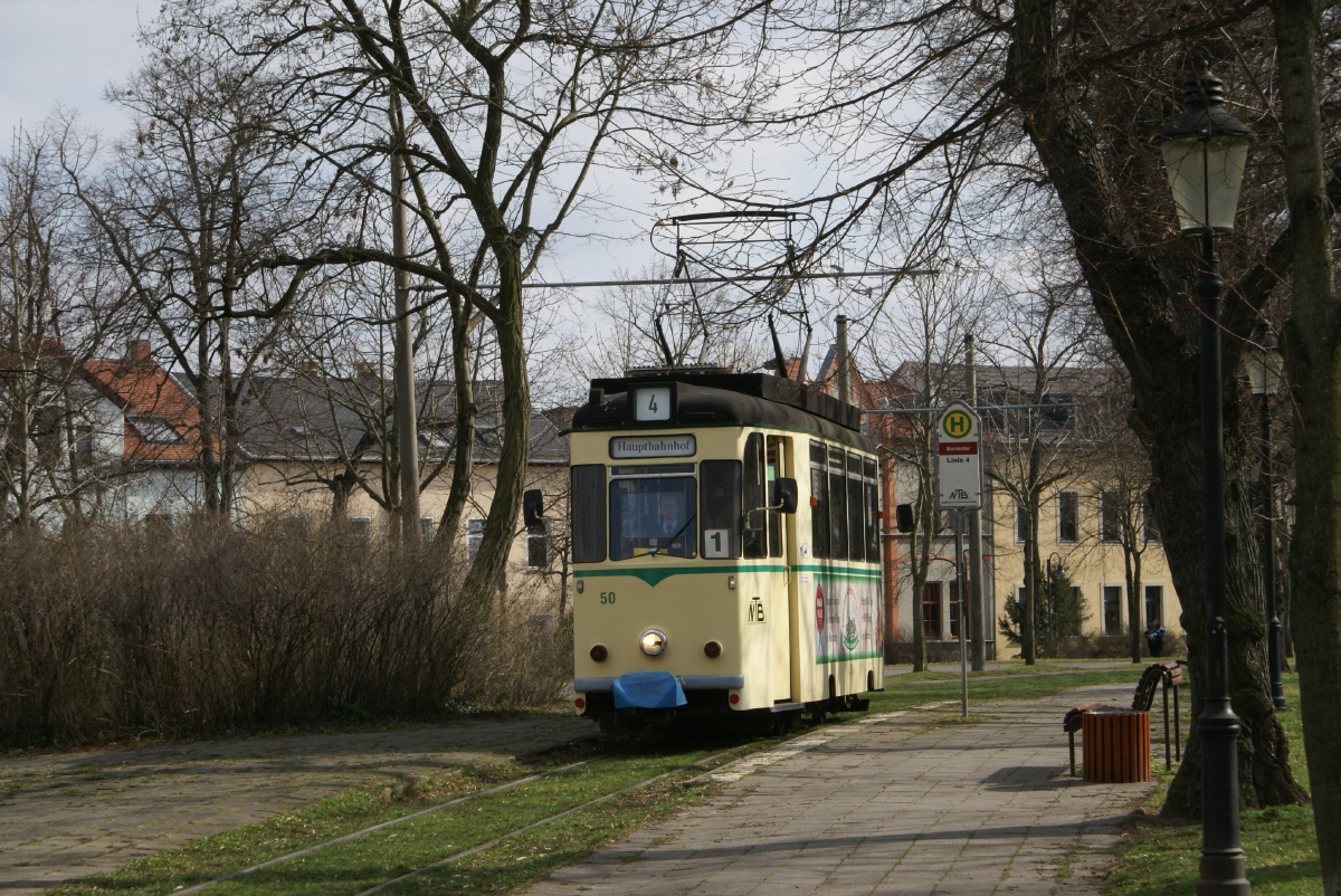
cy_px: 448
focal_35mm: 105
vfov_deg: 13.1
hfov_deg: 19.4
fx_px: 3914
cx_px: 670
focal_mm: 70
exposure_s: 1/200
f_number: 13
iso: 200
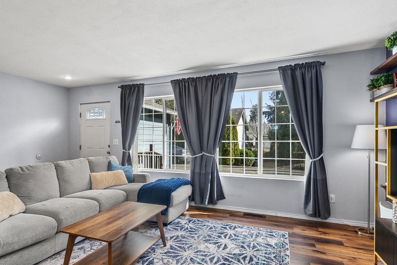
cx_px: 174
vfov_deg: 64.1
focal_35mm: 19
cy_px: 158
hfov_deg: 86.5
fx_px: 210
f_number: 7.1
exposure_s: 1/15
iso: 1000
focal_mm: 14
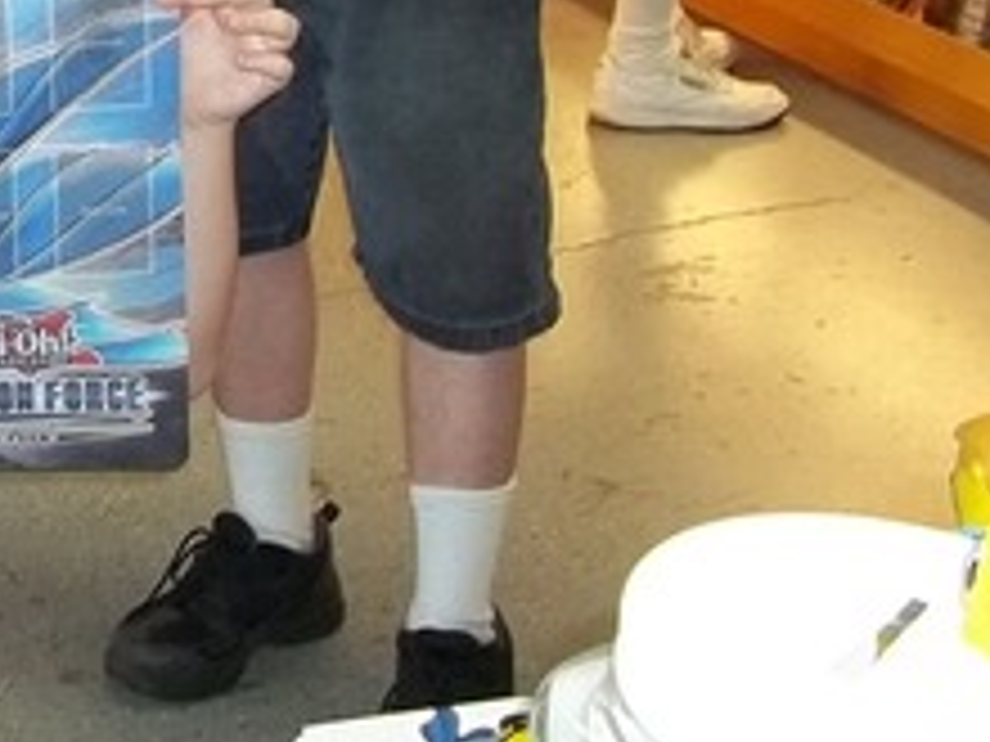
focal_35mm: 93
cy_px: -301
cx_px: -374
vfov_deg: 15.0
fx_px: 2660
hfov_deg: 19.1
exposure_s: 1/30
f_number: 2.9
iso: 160
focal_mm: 5.7
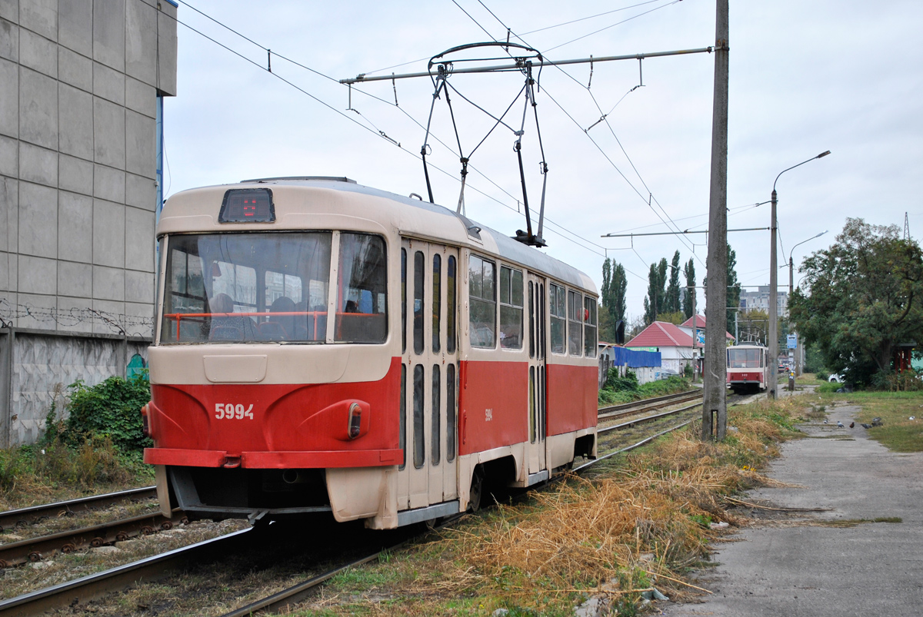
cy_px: 308
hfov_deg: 33.4
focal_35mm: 60
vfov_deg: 22.7
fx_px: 1540
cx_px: 462
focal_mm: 40
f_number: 5.3
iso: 160
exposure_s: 1/320
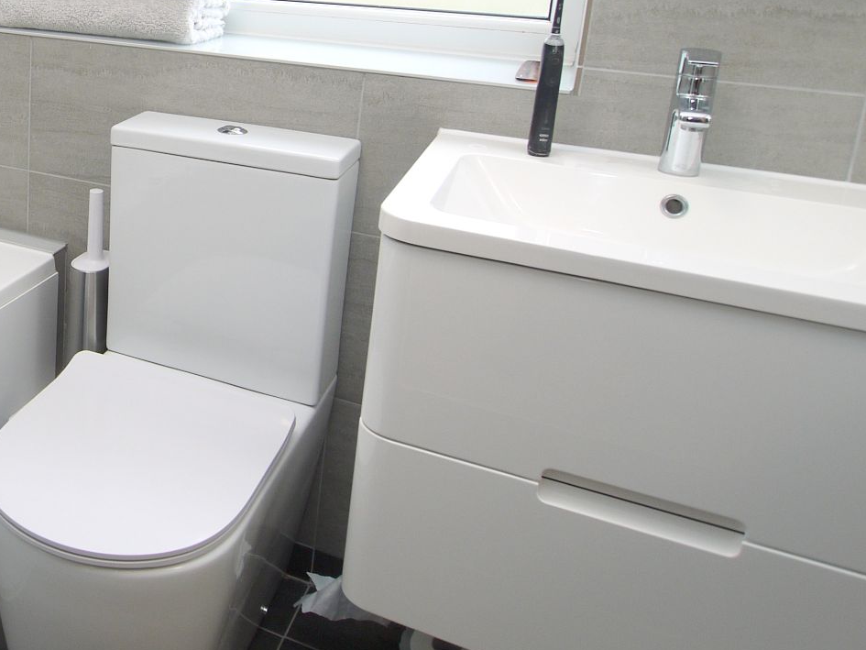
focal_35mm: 39
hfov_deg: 41.6
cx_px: 2
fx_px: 976
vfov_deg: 35.4
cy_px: 113
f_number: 4
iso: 100
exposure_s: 1/100
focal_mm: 9
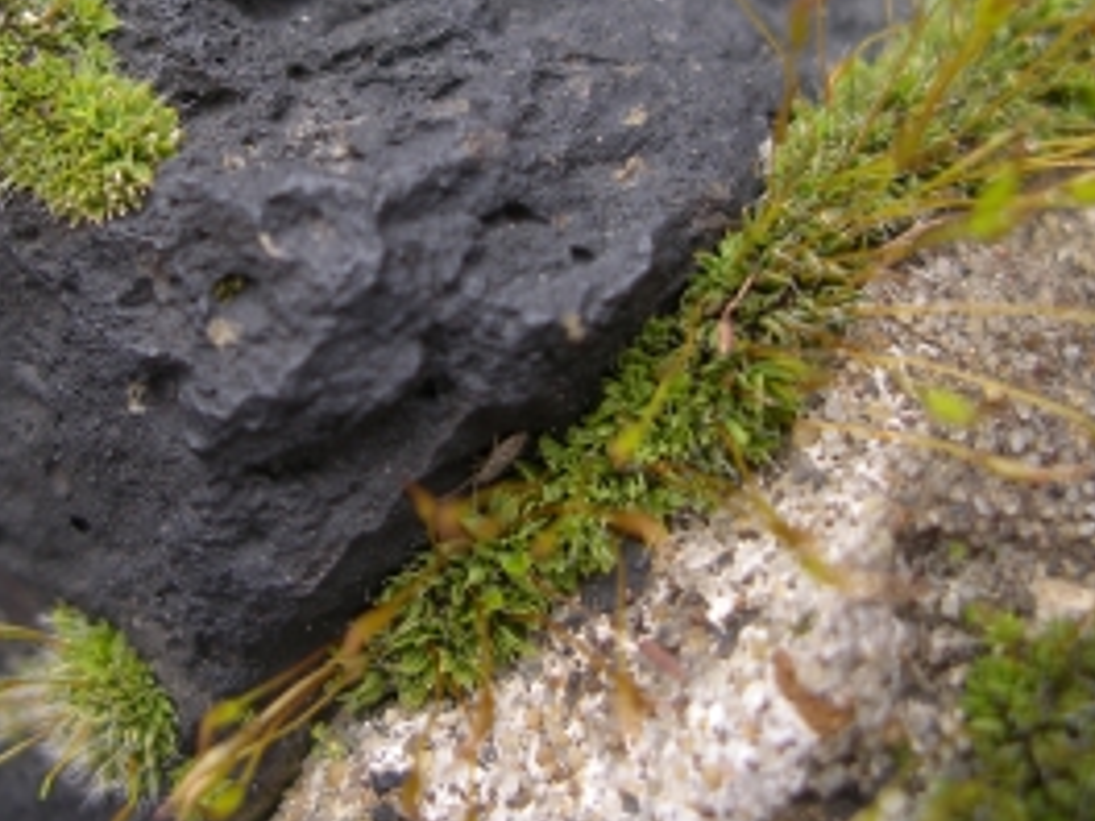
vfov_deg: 25.8
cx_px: 350
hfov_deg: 34.0
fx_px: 1771
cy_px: 216
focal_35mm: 56
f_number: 2.8
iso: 80
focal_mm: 7.8
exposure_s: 1/40
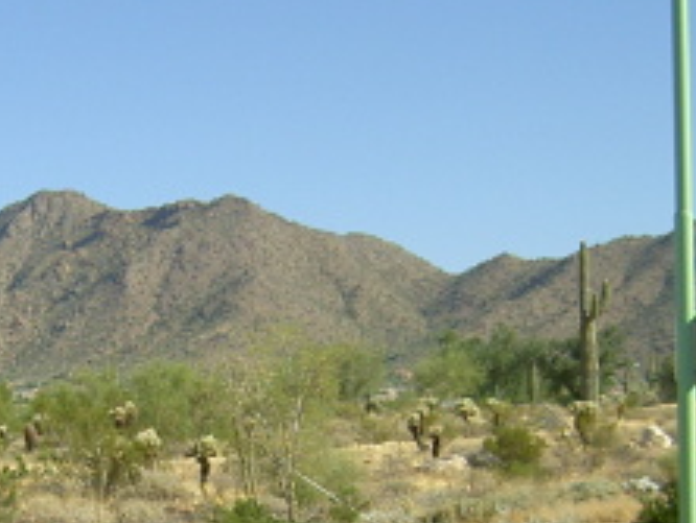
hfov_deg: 20.0
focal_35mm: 98
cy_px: 658
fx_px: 1973
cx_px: 266
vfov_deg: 14.5
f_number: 2.8
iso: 50
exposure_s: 1/250
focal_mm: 5.6
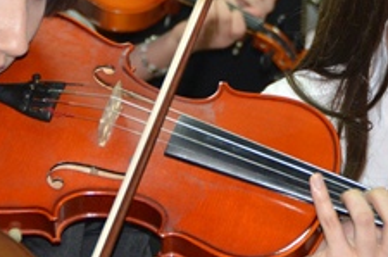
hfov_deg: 6.9
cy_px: -34
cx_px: 378
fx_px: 3216
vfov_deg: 4.6
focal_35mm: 299
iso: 1600
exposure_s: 1/60
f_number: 5.6
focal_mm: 70
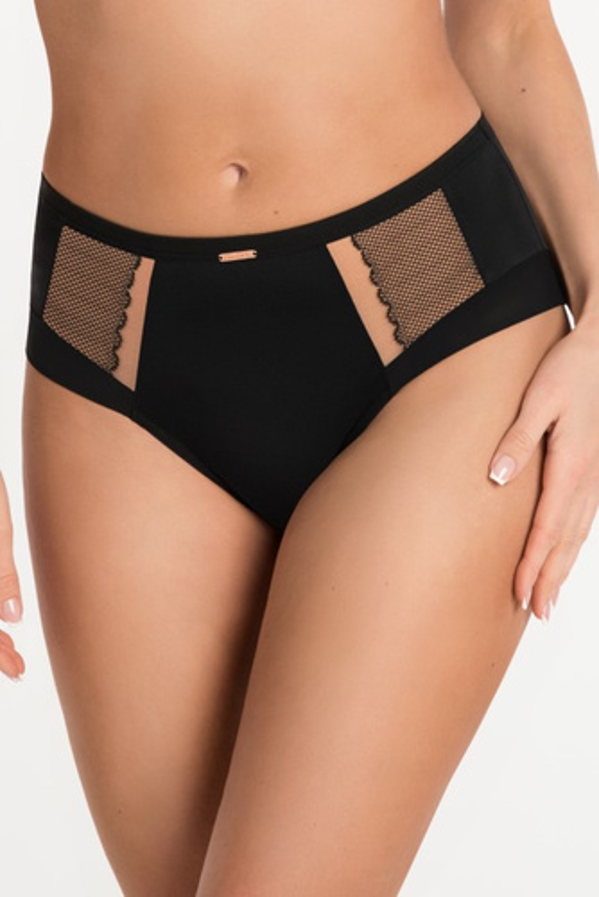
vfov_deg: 28.8
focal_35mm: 70
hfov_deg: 19.5
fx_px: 1745
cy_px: 448
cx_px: 300
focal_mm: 70
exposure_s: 1/100
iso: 200
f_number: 14
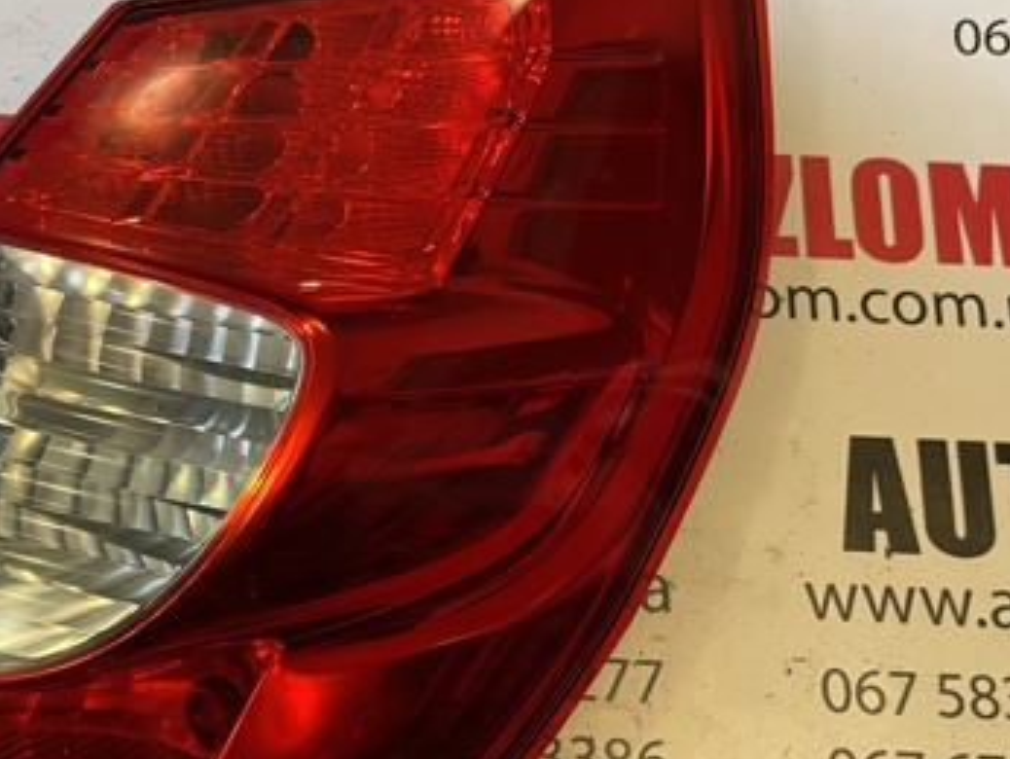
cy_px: 434
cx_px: 274
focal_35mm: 48
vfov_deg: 30.3
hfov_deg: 38.8
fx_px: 1401
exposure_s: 1/50
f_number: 1.6
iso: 160
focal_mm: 4.2
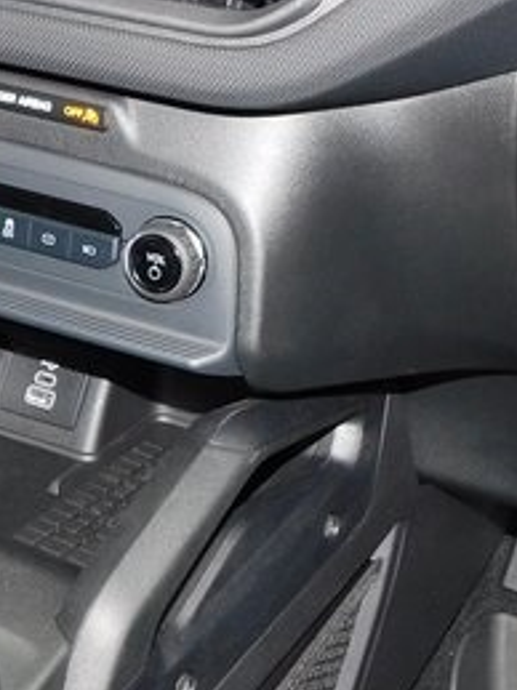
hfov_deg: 16.0
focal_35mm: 91
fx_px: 1814
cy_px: 314
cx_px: 56
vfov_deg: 21.5
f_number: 3
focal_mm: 4
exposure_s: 1/30
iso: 200
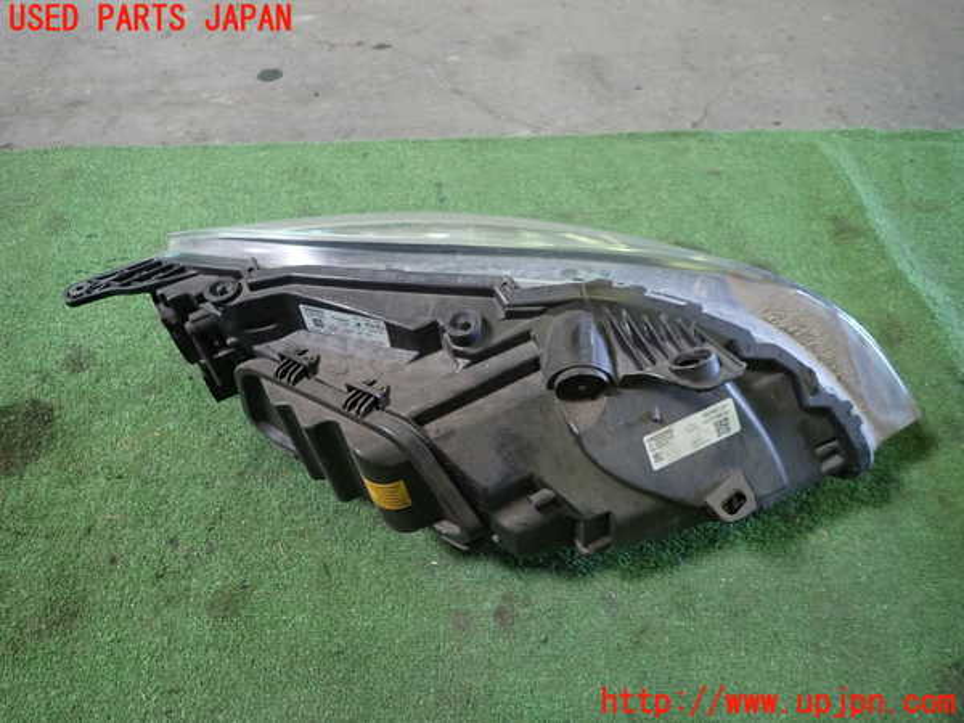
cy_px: 362
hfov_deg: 69.4
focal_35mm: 25
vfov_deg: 54.9
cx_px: 482
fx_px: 696
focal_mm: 4.5
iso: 200
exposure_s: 1/30
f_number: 2
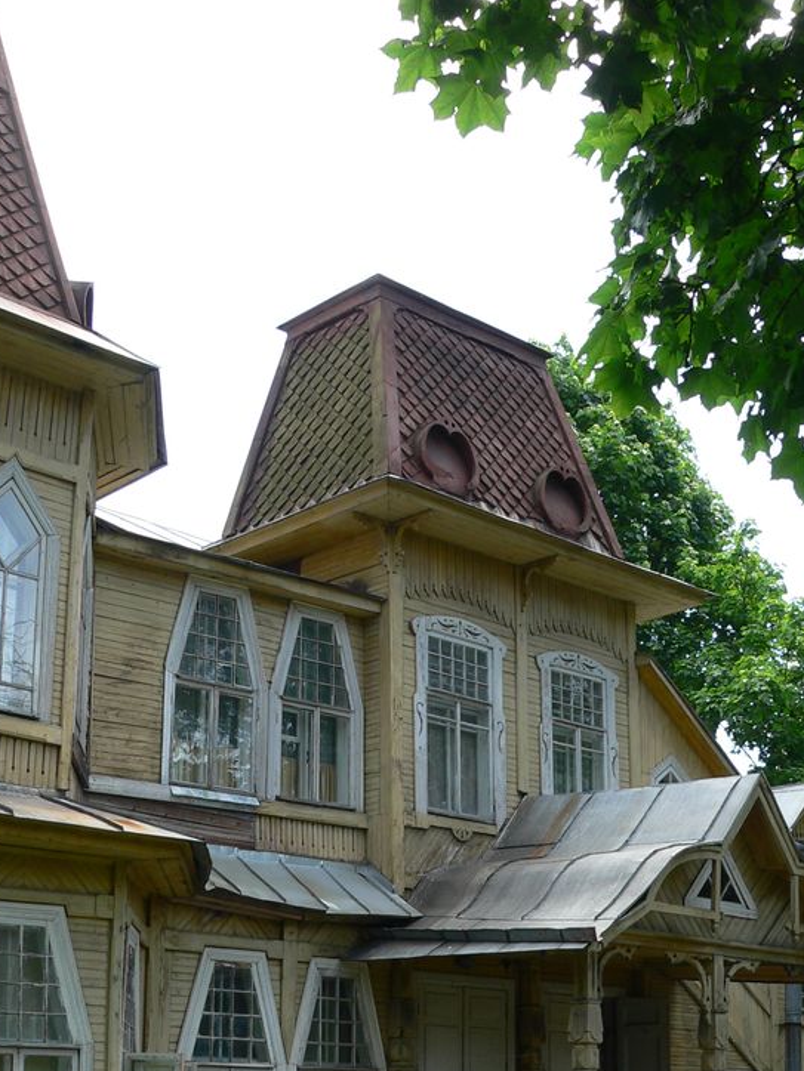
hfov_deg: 27.5
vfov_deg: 35.6
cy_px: 762
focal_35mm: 53
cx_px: 428
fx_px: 1641
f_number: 4
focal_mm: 6
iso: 80
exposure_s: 1/125
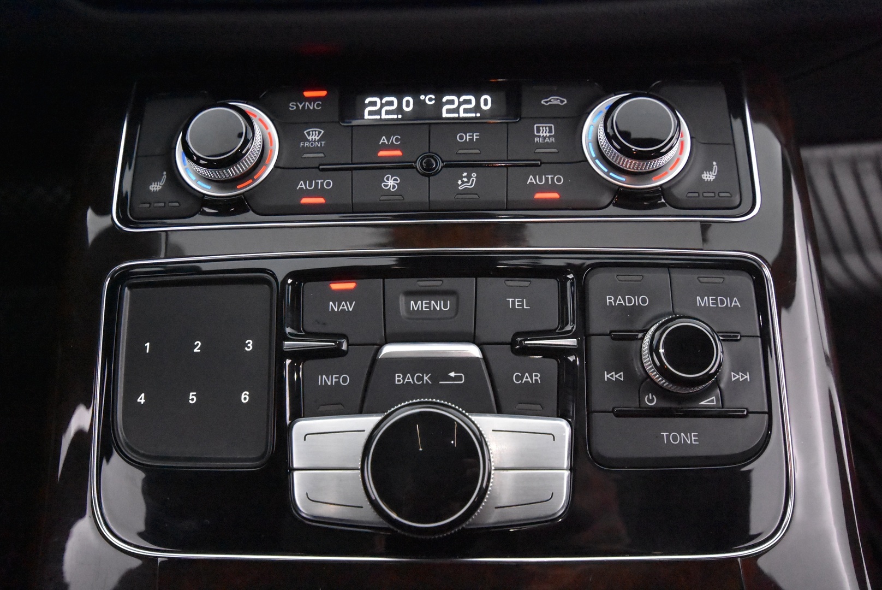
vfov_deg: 43.7
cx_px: 441
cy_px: 295
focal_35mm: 30
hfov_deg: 61.9
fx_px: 736
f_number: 5.6
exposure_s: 1/50
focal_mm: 20
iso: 12800
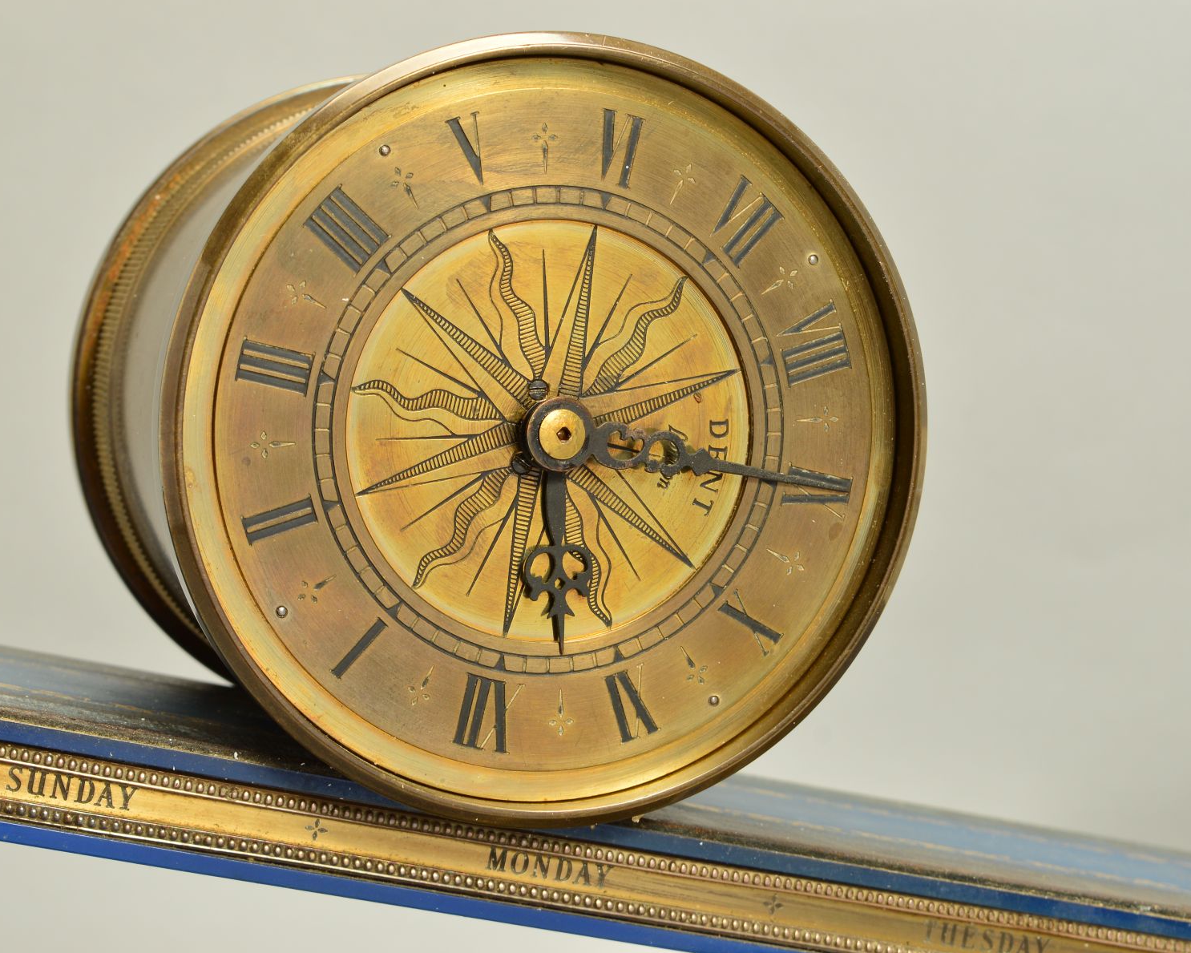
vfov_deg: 18.7
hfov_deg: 23.3
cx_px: 547
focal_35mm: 82
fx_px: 2891
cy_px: 473
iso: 100
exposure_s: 1/100
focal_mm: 48
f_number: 13
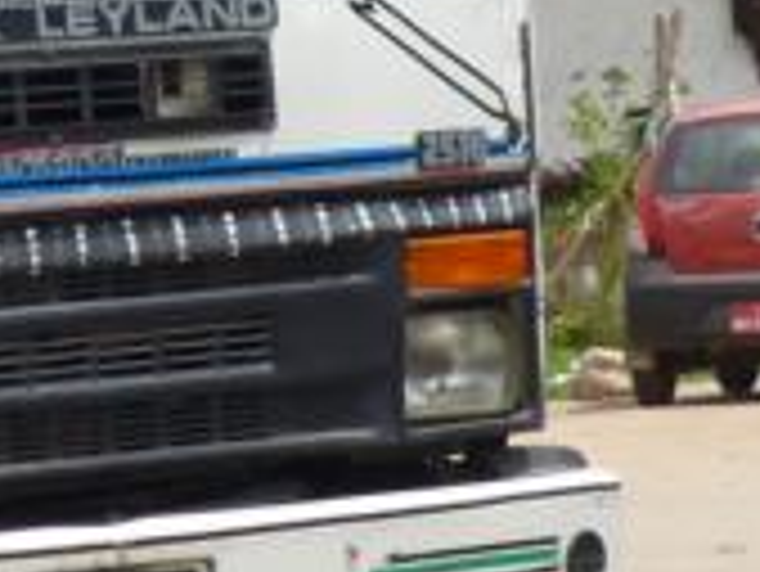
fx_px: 7272
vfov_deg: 4.5
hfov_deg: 5.8
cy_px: -5
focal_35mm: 331
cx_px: -800
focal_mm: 12.5
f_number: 5
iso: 100
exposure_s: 1/400
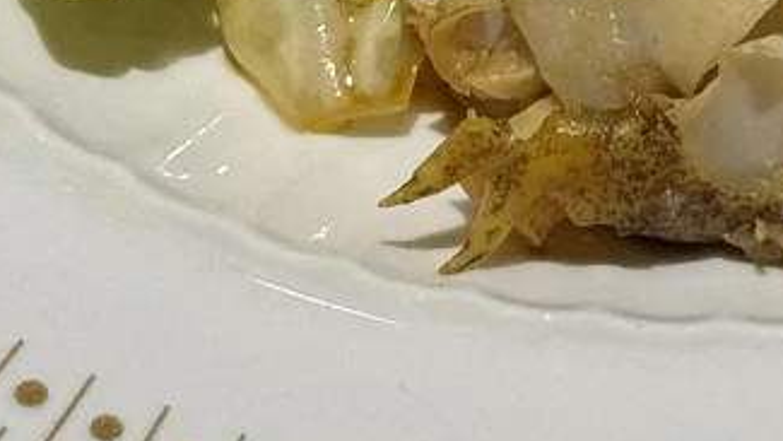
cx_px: 732
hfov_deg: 9.2
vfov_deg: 5.0
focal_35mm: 232
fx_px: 4818
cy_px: -884
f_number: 1.78
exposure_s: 1/121
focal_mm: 6.76
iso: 50
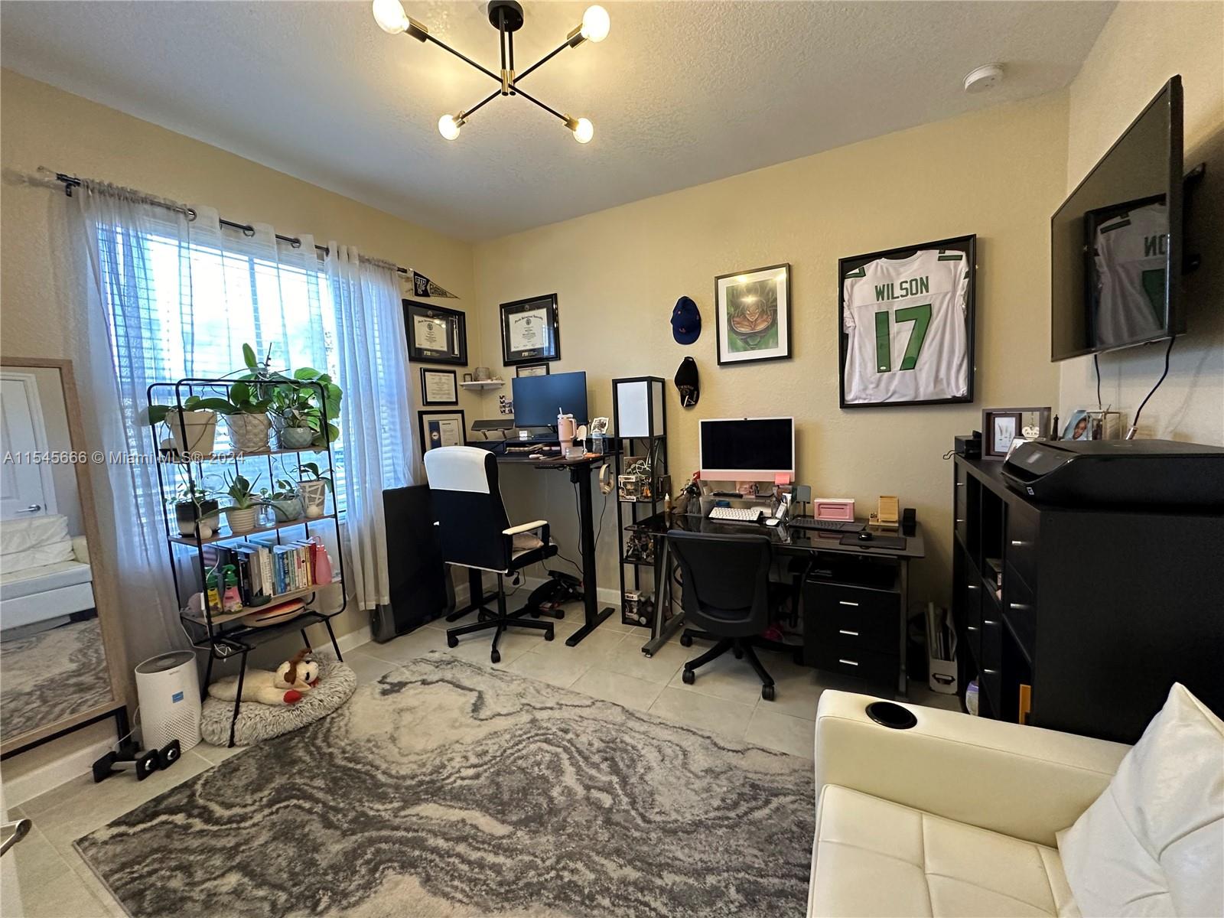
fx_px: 495
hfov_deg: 102.1
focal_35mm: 14
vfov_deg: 85.7
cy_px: 459
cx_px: 612
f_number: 2.2
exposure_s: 1/60
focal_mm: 2.22
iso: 320
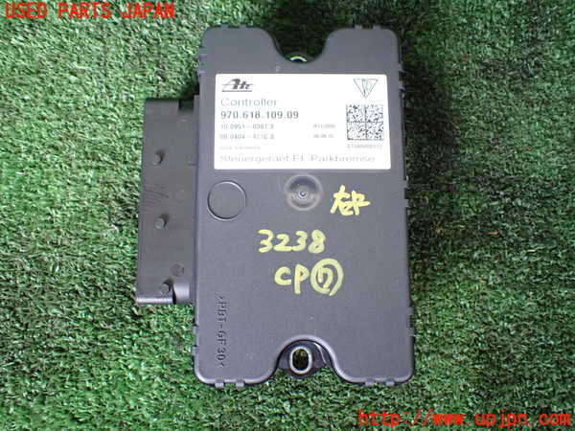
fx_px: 498
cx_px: 288
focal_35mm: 30
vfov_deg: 46.8
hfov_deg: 60.0
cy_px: 216
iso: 800
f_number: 2.3
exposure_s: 1/50
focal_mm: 5.4
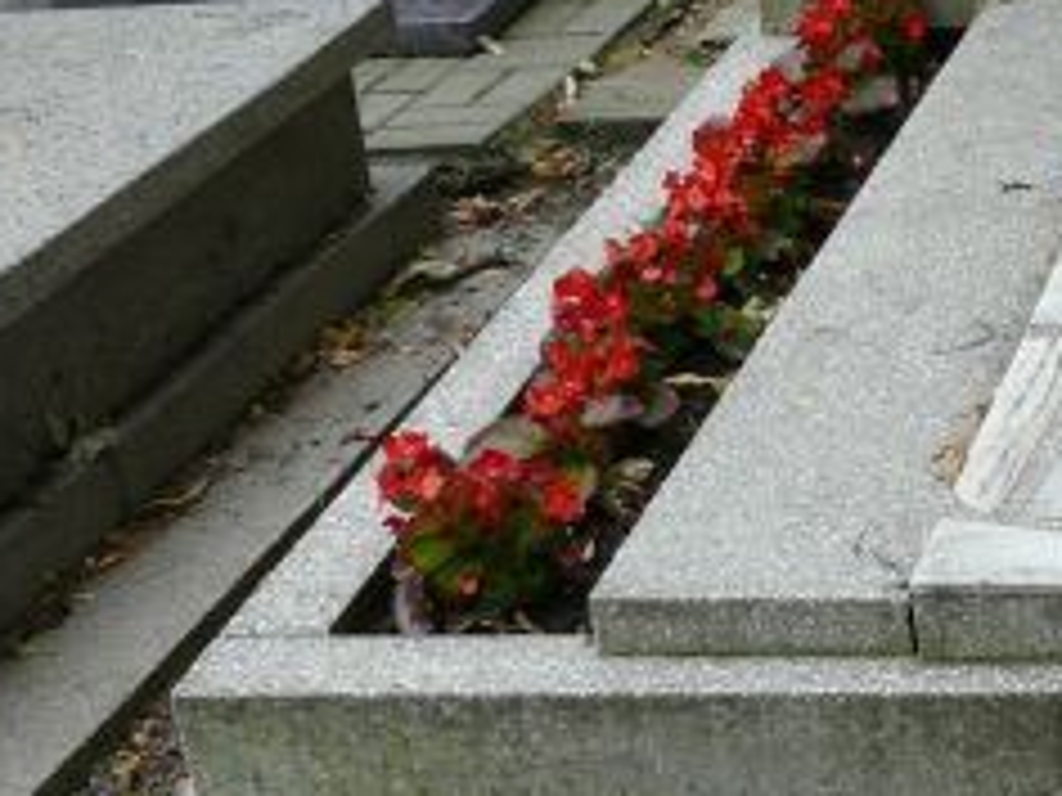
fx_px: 2915
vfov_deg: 15.6
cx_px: 1323
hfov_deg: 19.3
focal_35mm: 95
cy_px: 342
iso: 100
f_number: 4
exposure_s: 1/200
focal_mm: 7.4
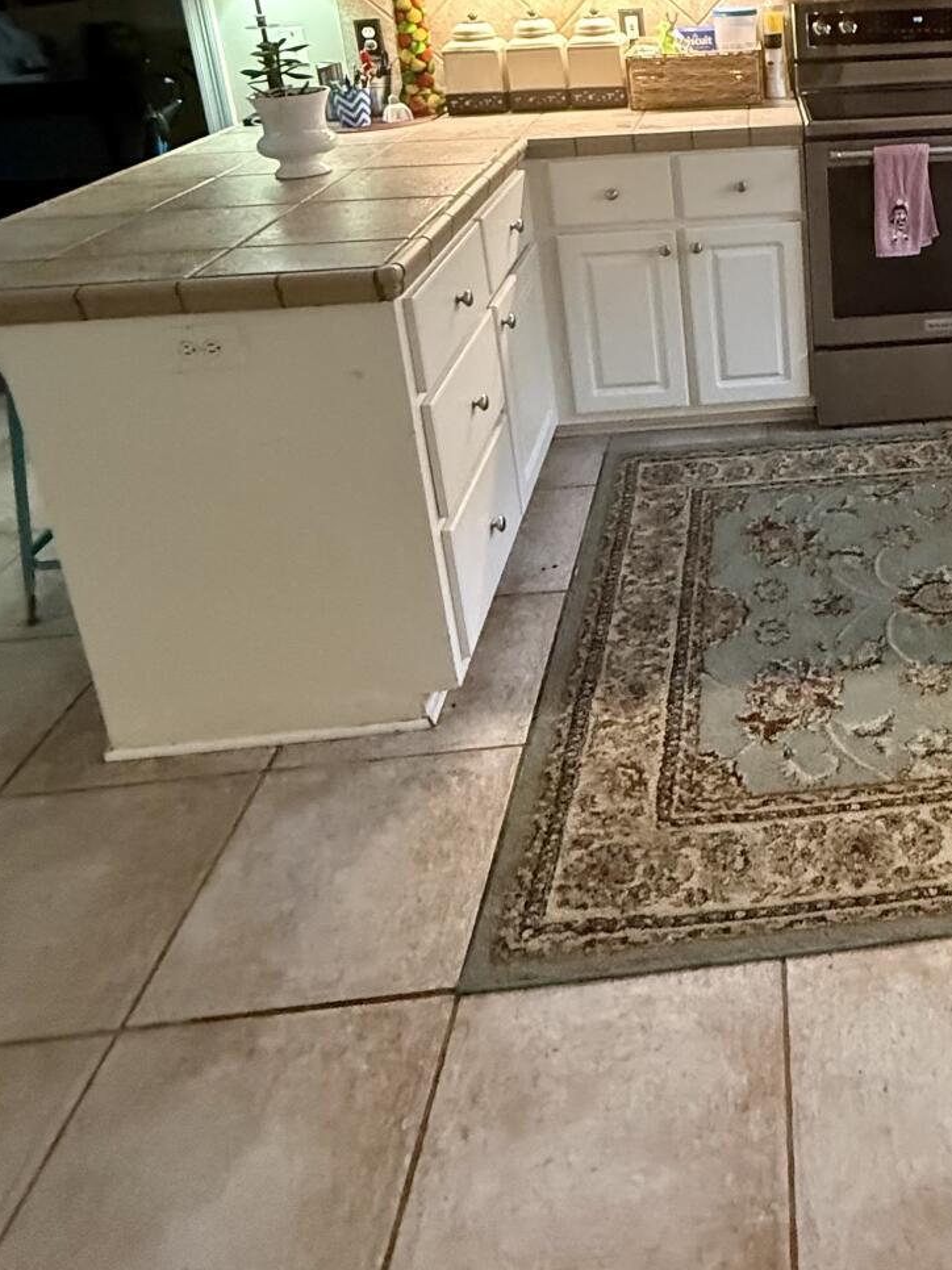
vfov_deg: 56.8
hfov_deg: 44.0
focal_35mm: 29
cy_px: 239
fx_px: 1064
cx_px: 853
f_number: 2.2
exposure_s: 1/60
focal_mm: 2.22
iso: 640
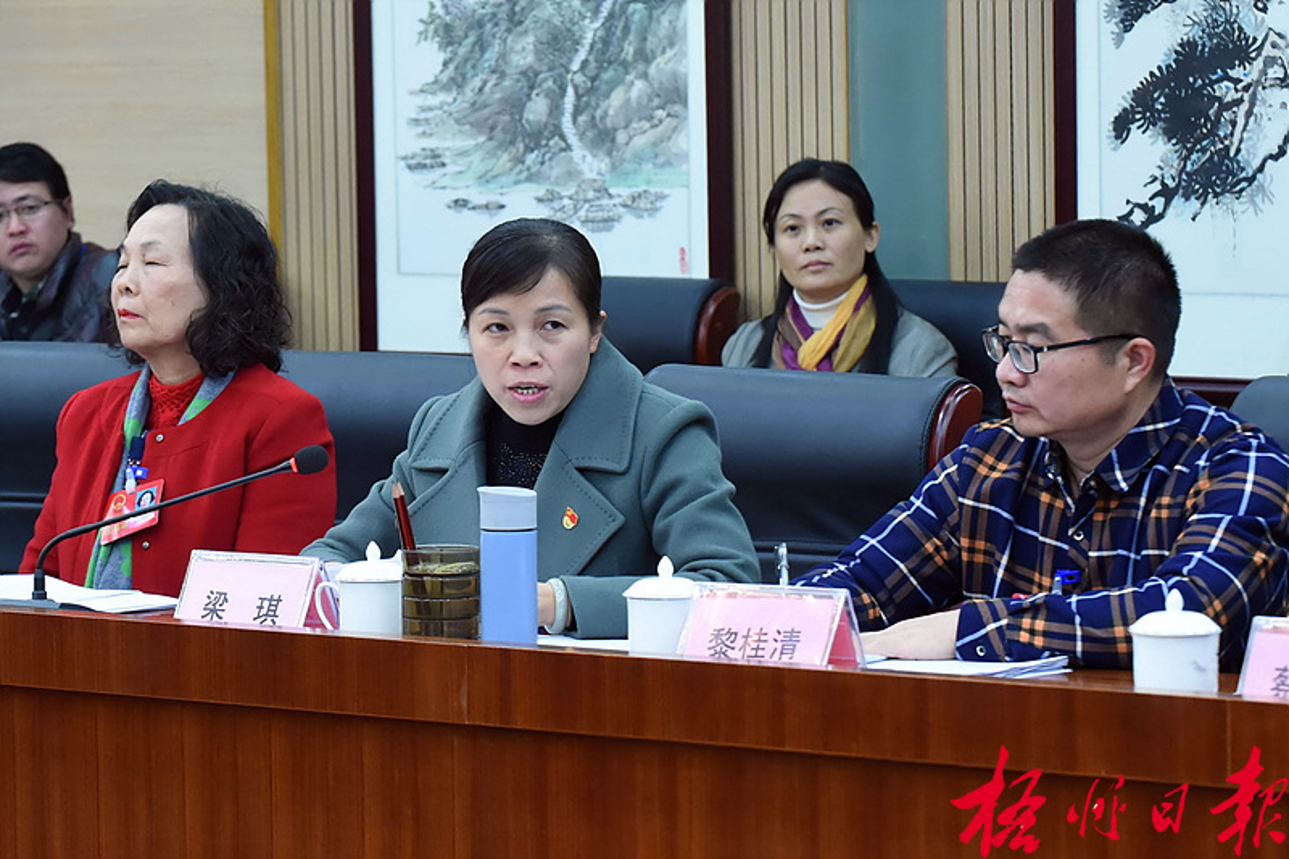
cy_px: 430
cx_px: 644
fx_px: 3759
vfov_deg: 13.0
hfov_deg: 19.5
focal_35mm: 105
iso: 6400
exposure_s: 1/100
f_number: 5.6
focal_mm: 105
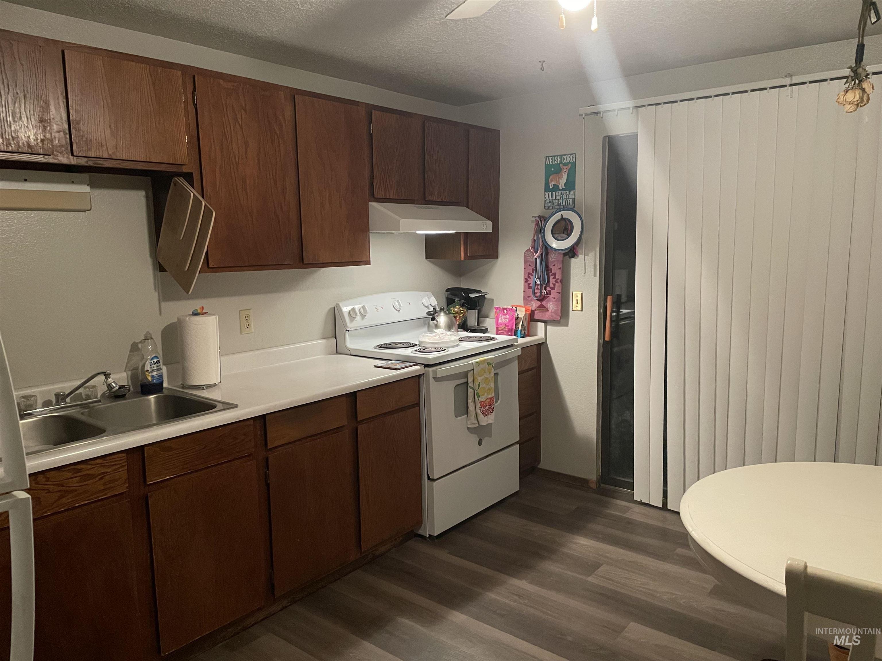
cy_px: 330
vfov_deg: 53.1
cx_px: 441
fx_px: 662
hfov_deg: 67.3
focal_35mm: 26
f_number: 1.6
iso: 500
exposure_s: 1/30
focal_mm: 4.2
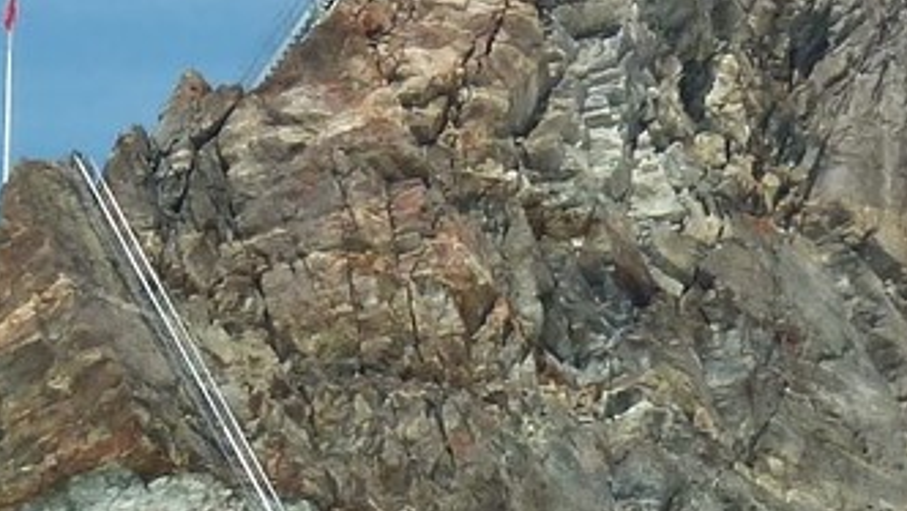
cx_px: 574
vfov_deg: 1.3
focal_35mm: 965
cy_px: 42
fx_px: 23216
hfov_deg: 2.2
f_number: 5.6
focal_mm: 32.1
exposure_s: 1/640
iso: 80
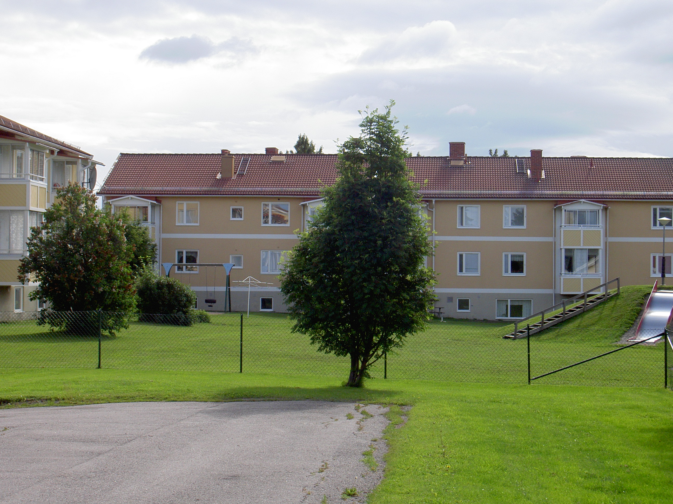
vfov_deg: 17.6
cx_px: 336
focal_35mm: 84
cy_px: 252
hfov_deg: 23.3
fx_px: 1633
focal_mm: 17.4
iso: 100
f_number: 6.8
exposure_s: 1/200
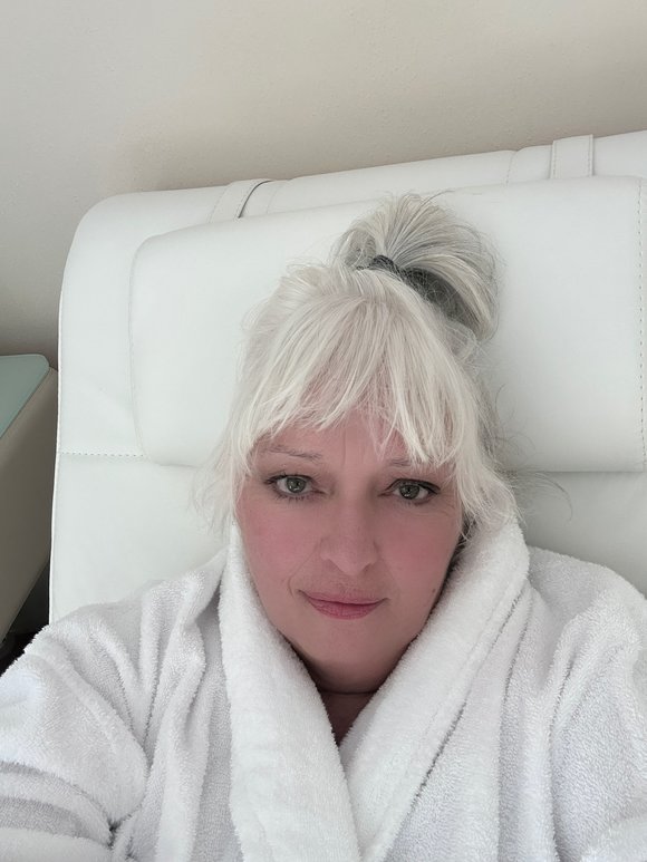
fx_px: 747
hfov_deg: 46.8
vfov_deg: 60.0
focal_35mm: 30
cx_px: 324
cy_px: 431
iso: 80
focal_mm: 2.69
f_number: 1.9
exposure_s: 1/115
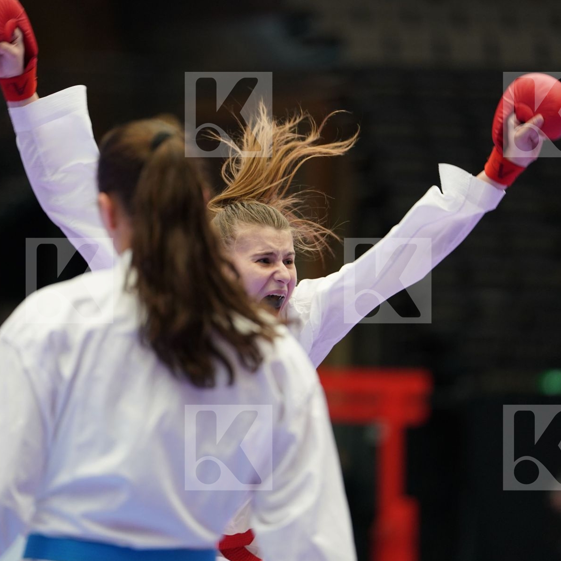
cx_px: 229
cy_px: 281
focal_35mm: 256
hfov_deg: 6.8
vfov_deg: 6.8
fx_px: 4694
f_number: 2.8
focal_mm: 200
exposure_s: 1/500
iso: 1600
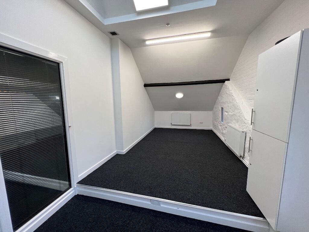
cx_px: 154
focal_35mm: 13
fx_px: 116
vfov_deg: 89.9
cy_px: 116
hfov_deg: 106.2
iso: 80
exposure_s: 1/100
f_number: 1.8
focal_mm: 1.57
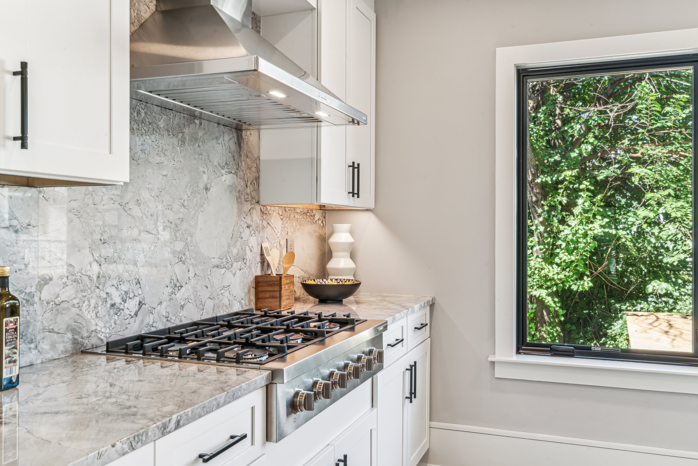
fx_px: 601
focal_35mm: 31
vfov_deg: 42.3
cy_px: 233
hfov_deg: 60.3
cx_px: 349
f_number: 18
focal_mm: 31
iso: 250
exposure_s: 1/1.67
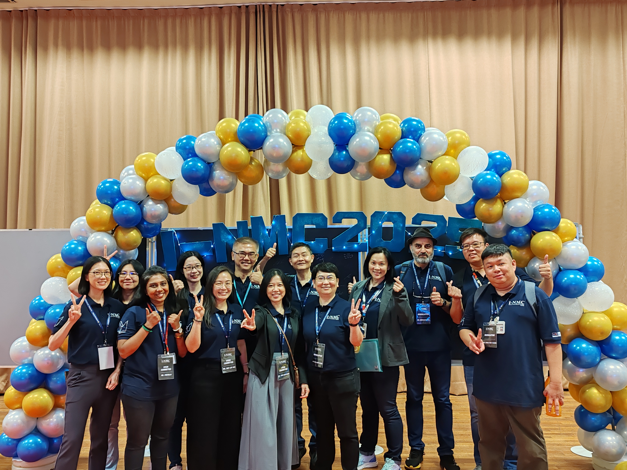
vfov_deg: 46.8
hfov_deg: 60.0
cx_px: 314
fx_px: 543
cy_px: 235
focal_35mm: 30
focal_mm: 6.12
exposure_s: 1/50
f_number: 1.9
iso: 822
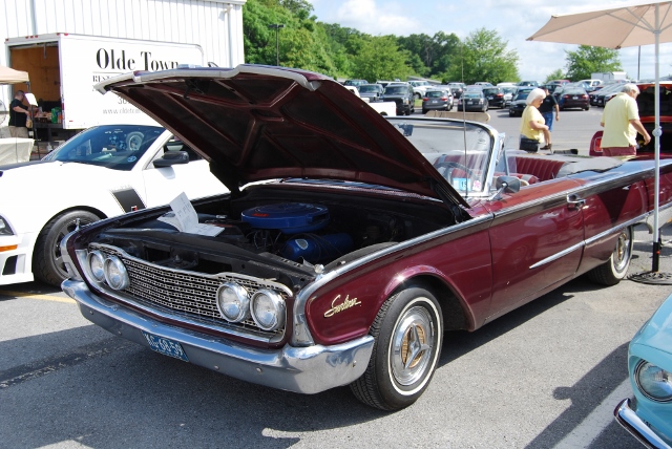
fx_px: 729
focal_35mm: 39
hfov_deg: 49.5
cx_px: 336
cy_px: 224
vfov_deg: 34.3
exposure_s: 1/200
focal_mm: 26
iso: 100
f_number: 7.1
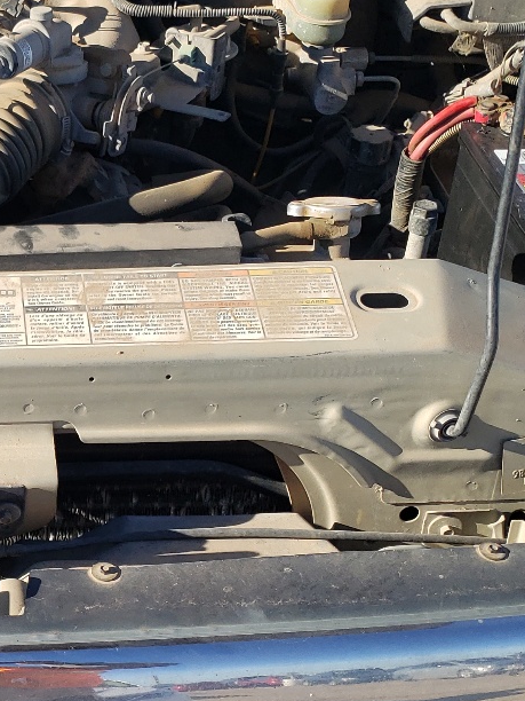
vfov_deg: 28.5
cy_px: 424
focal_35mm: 68
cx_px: -42
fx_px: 1375
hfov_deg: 20.7
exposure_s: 1/2000
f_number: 1.5
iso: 50
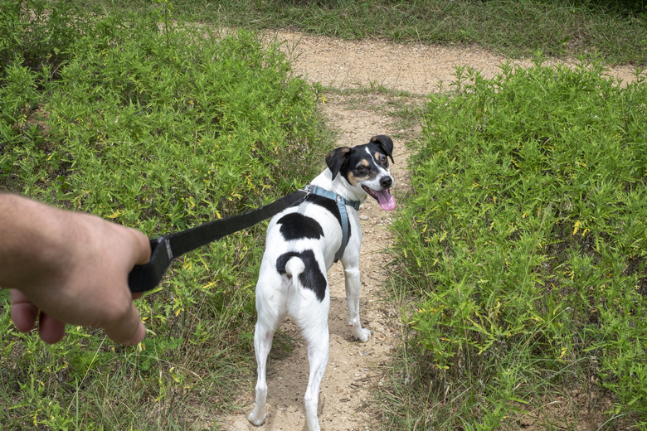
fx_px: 952
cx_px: 324
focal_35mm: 53
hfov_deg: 37.5
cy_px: 216
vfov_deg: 25.5
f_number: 16
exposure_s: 1/125
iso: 400
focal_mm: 35
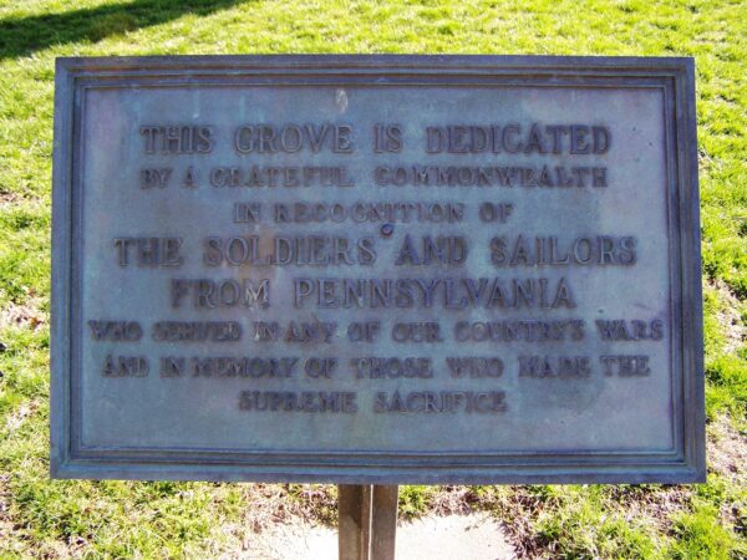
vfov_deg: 37.7
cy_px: 280
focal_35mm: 38
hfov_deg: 49.0
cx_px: 374
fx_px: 820
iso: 64
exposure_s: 1/125
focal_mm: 6.3
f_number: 2.8
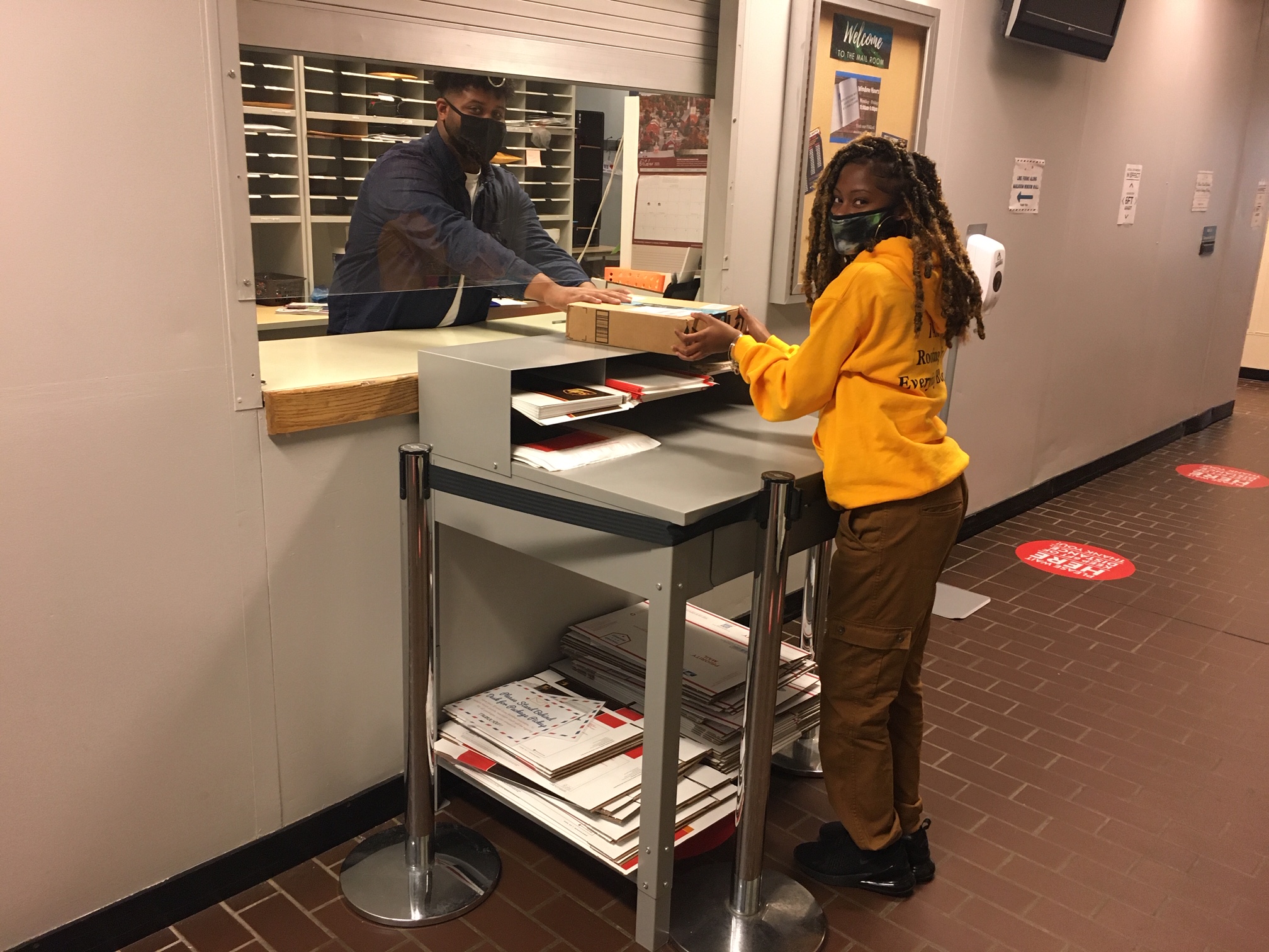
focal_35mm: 29
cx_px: 634
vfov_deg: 48.2
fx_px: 1063
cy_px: 476
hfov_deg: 61.7
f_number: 2.2
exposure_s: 1/30
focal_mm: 4.15
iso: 125
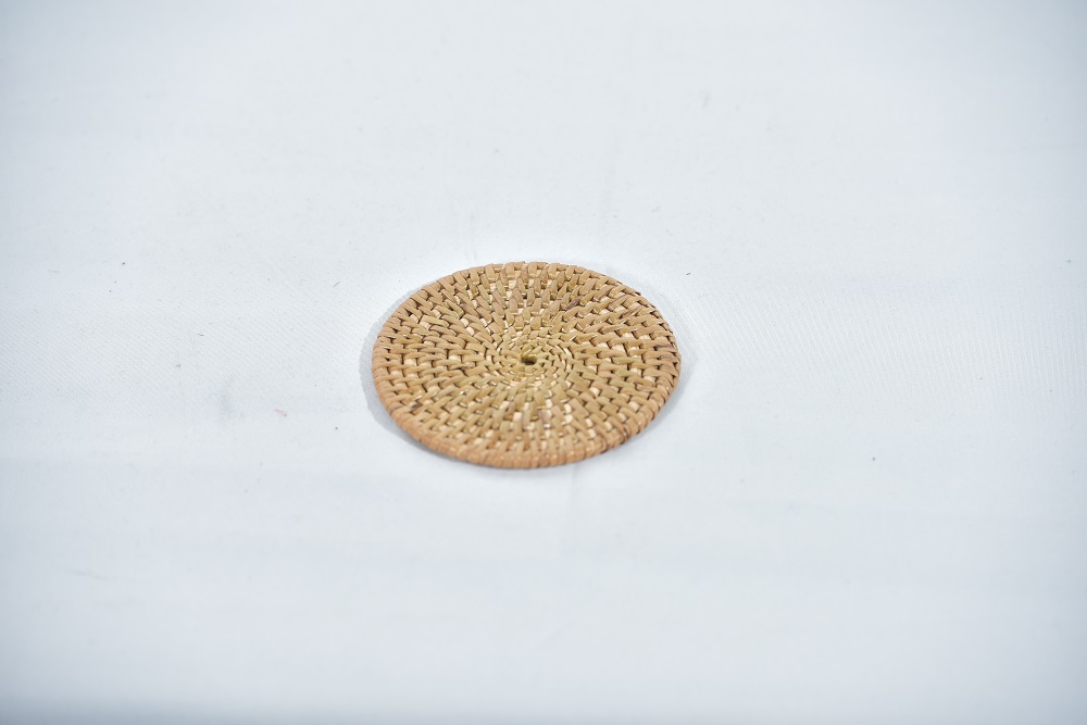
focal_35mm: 200
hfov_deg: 10.3
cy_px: 362
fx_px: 6039
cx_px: 544
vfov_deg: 6.9
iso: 200
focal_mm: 200
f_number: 5.6
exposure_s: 1/125
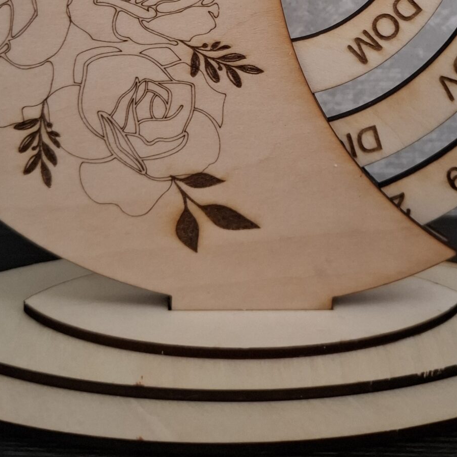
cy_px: -33
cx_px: 275
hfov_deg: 29.5
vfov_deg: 27.3
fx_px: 866
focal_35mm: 58
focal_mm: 5.54
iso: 800
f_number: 1.8
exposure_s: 1/20
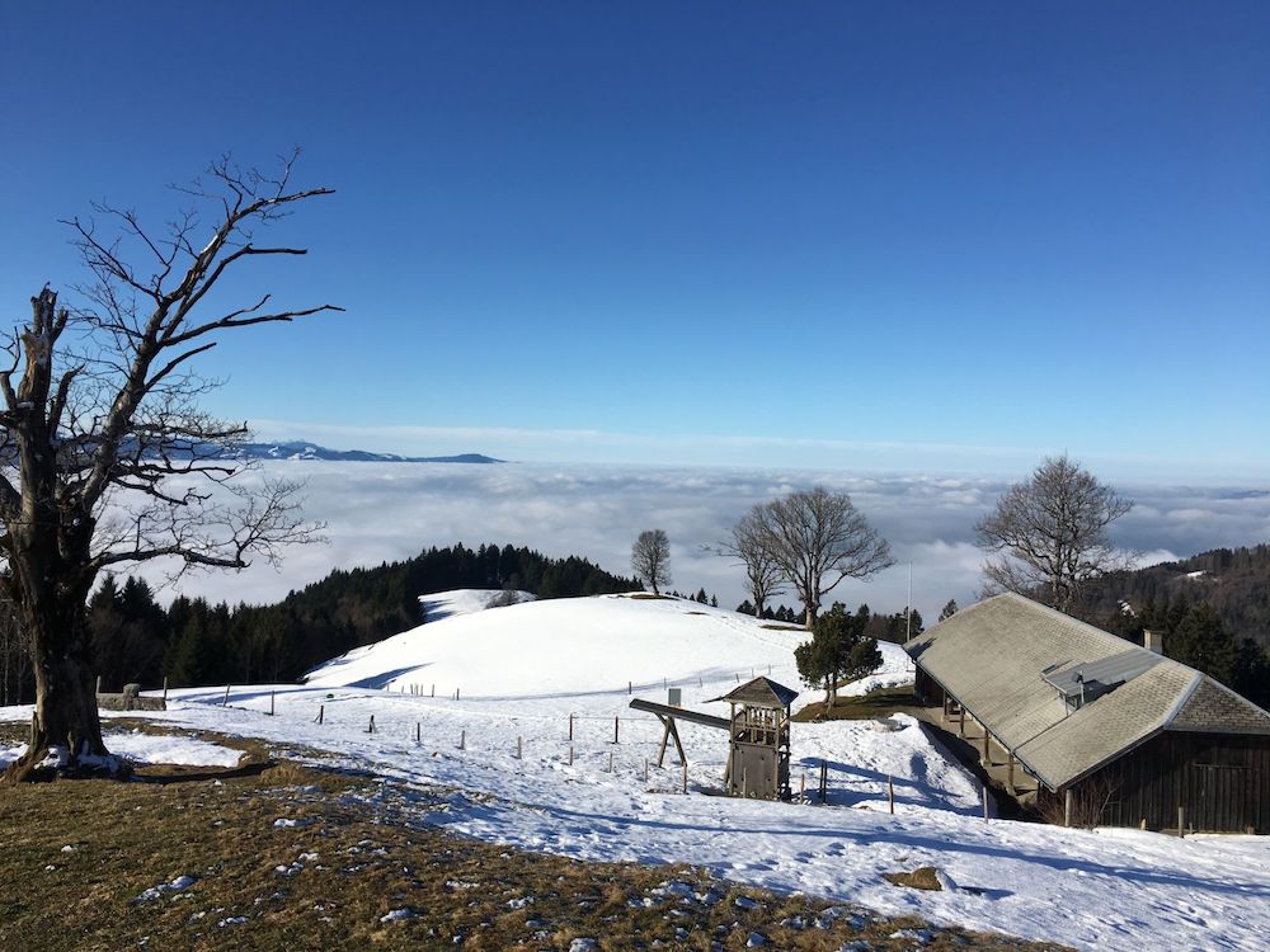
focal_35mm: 29
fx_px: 1064
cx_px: 635
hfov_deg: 61.7
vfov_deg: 48.2
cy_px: 476
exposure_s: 1/2849
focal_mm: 4.15
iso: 25
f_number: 2.2
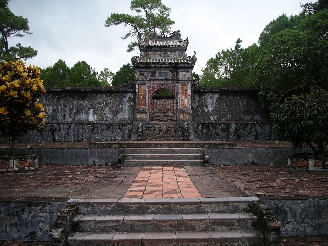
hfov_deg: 50.1
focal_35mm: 37
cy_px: 123
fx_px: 351
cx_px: 164
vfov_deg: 38.7
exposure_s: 1/100
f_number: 2.8
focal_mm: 7.8
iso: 64
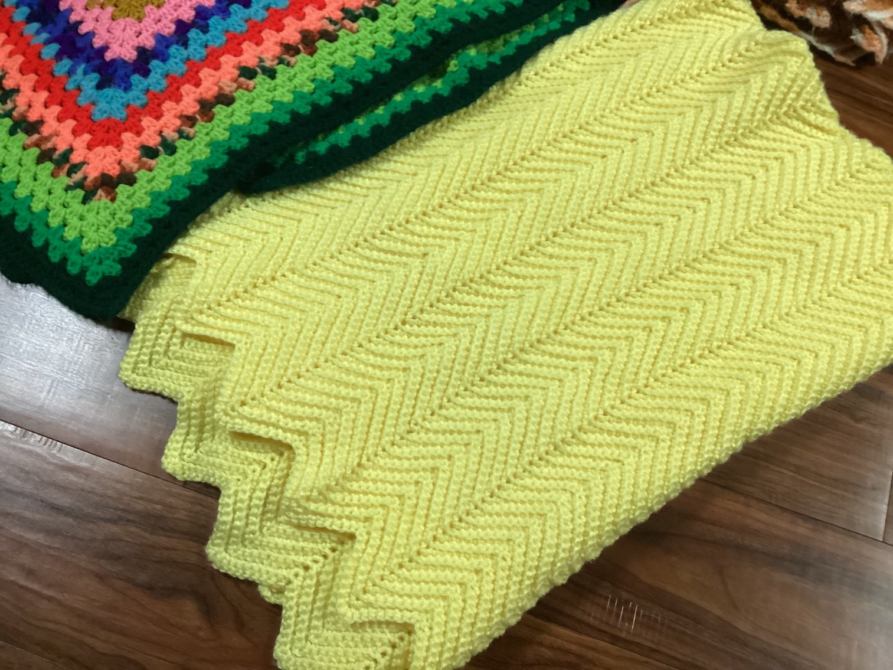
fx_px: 800
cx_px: 446
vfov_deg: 45.4
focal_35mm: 31
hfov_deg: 58.3
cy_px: 335
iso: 320
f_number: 2.4
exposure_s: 1/40
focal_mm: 3.3
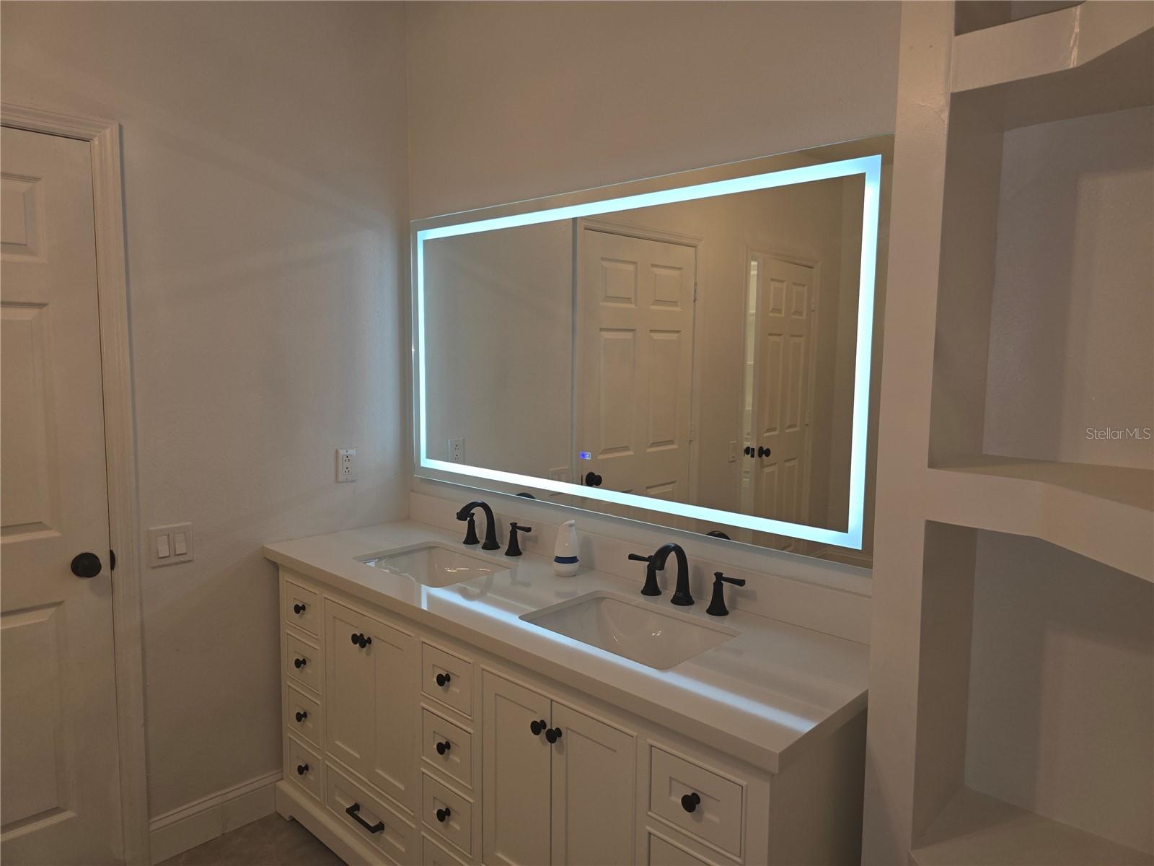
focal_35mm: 23
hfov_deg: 73.9
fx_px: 767
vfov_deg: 58.9
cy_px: 433
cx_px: 577
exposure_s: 1/60
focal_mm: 6.3
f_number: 1.7
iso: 40
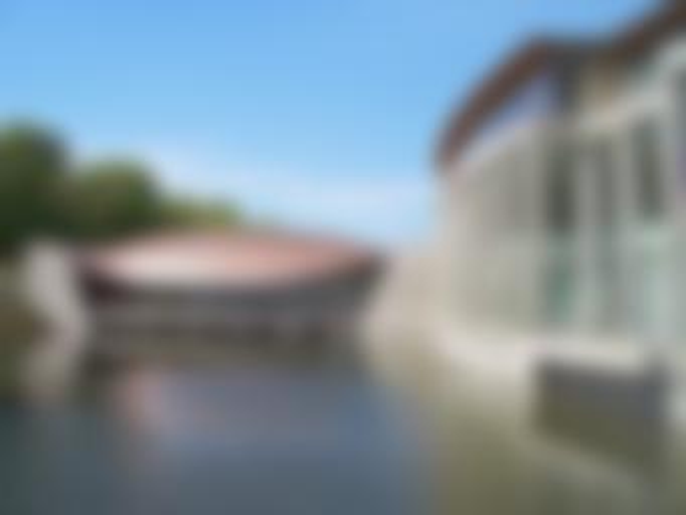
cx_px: 343
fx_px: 694
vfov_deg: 40.7
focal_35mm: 35
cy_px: 258
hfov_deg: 52.6
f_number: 4.3
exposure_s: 1/320
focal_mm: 5.8
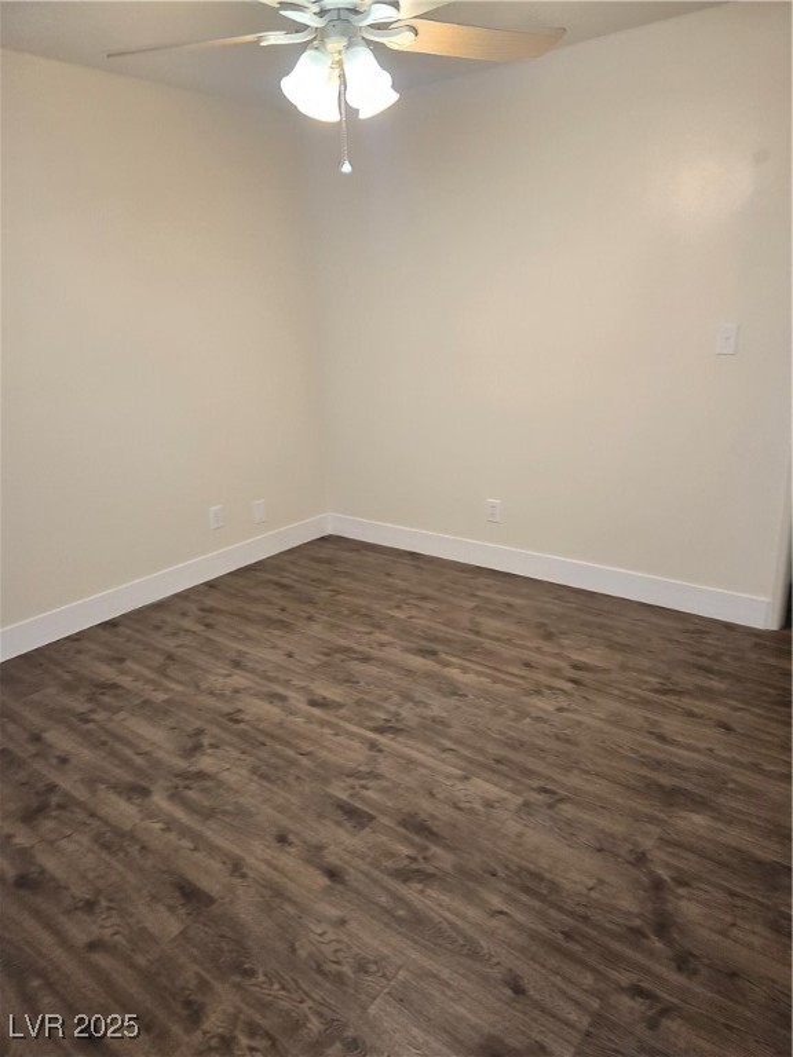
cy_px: 528
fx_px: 703
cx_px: 396
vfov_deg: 73.9
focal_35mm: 23
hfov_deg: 58.9
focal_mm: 6.3
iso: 200
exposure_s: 1/120
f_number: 1.7
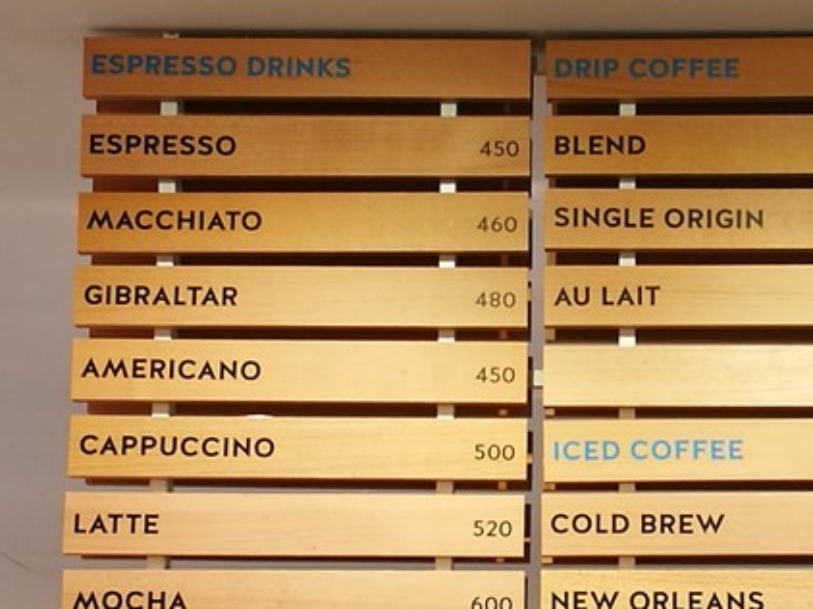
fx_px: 3005
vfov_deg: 11.6
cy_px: 407
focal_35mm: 128
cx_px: 578
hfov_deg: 15.4
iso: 160
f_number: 2.2
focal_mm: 4.5
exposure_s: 1/50
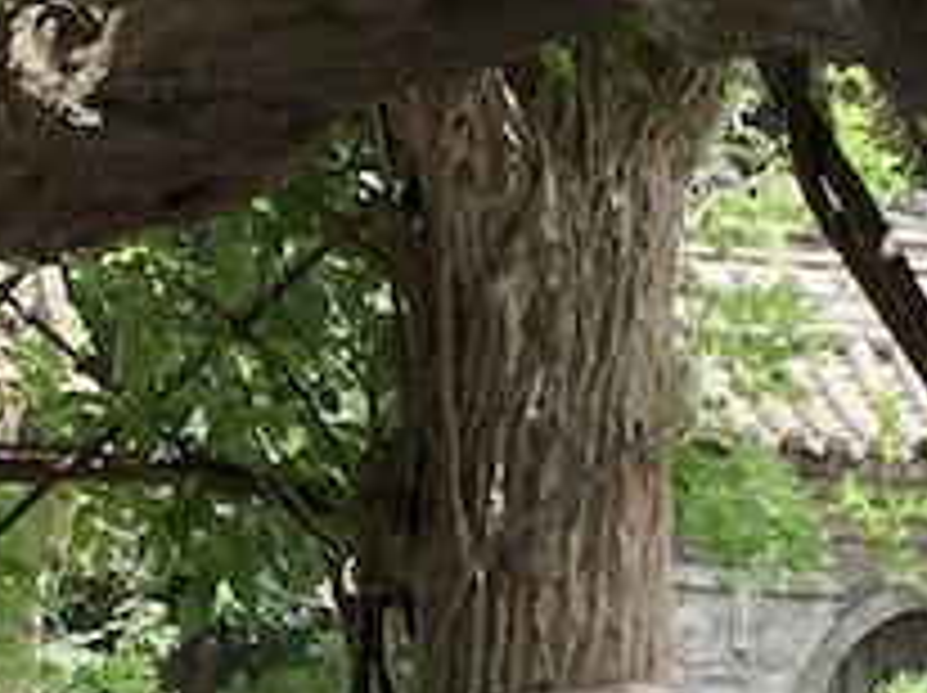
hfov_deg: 10.3
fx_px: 5029
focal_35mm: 188
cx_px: -241
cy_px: 1022
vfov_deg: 7.7
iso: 32
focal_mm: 4.15
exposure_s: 1/534
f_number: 2.2
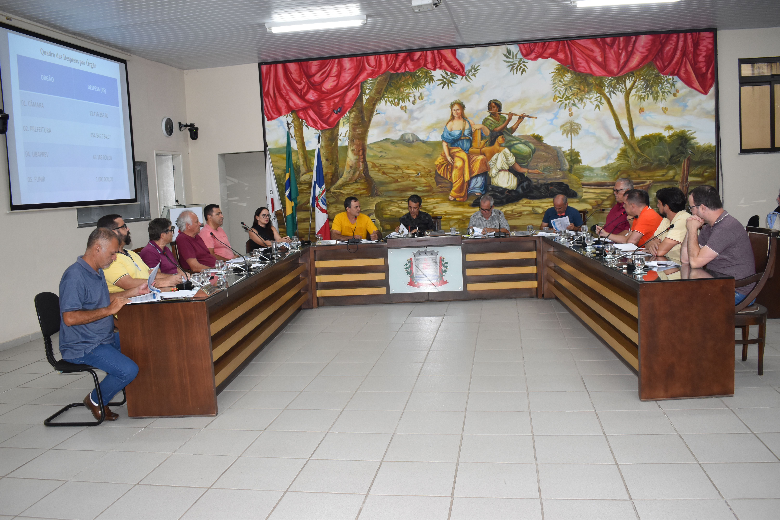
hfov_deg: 61.9
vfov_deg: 43.6
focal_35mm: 30
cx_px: 390
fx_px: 650
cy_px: 260
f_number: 5
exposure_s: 1/100
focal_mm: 20
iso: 800
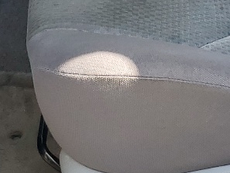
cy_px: -192
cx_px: 149
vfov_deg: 9.7
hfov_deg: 14.1
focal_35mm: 140
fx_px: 931
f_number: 1.5
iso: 50
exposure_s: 1/833
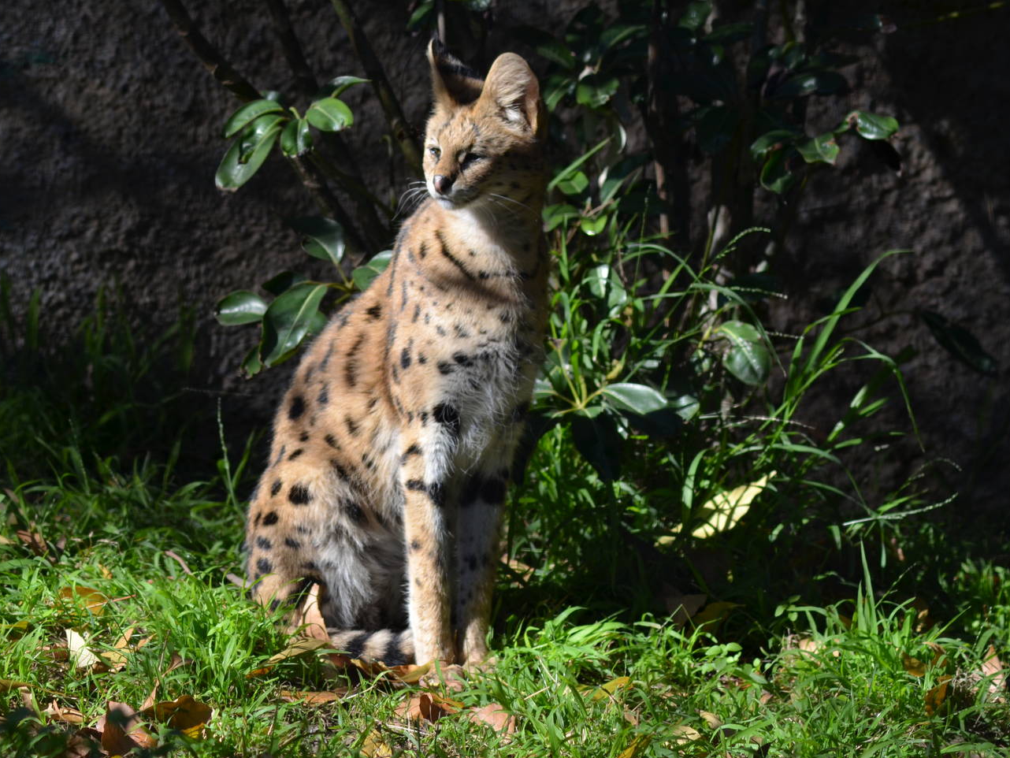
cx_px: 442
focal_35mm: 189
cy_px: 366
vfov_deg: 7.9
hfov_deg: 10.5
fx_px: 5504
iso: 280
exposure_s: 1/500
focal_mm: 105
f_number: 5.6
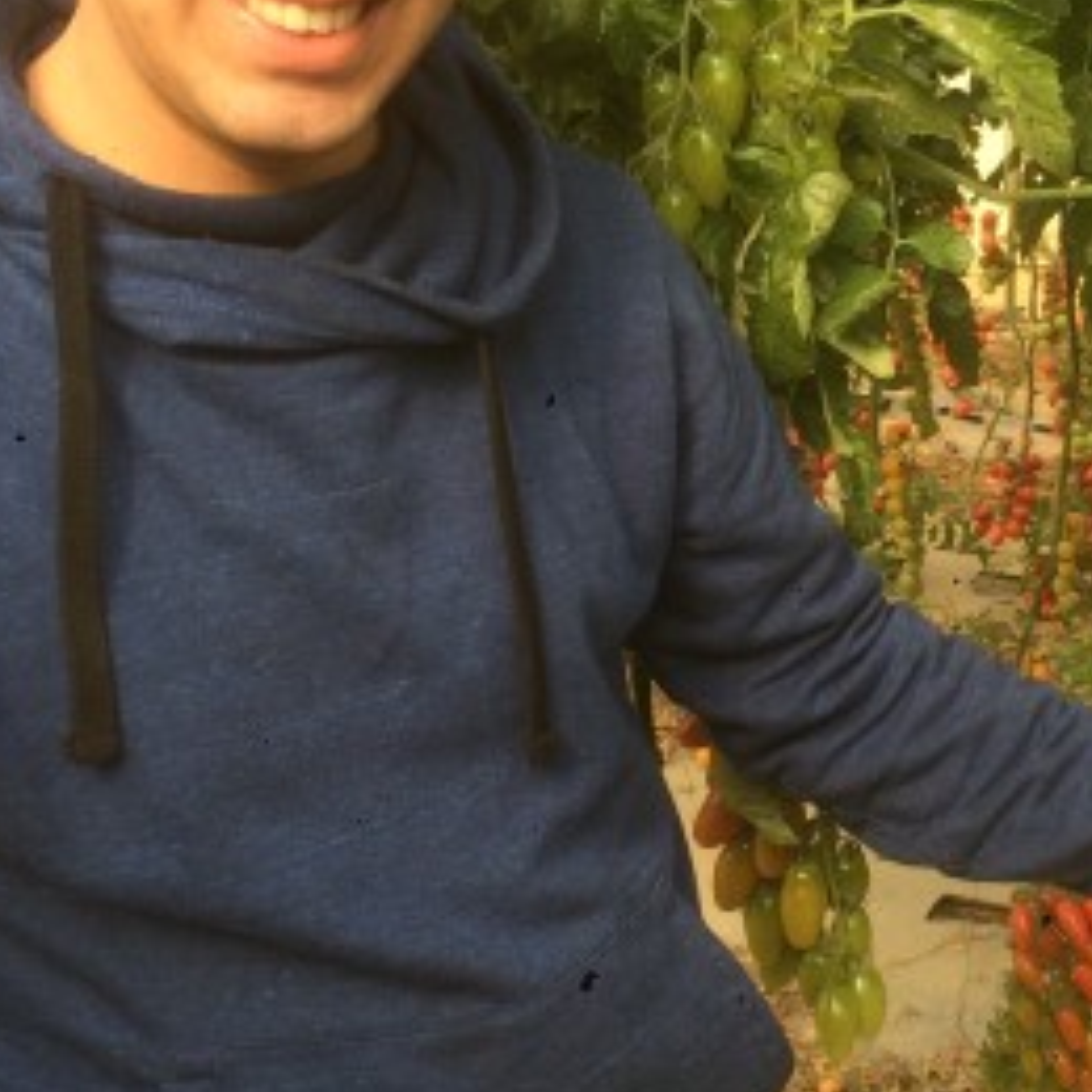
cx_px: 815
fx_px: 2248
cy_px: 445
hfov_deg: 26.9
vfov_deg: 27.2
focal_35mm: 63
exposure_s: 1/370
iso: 32
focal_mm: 4.15
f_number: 2.2
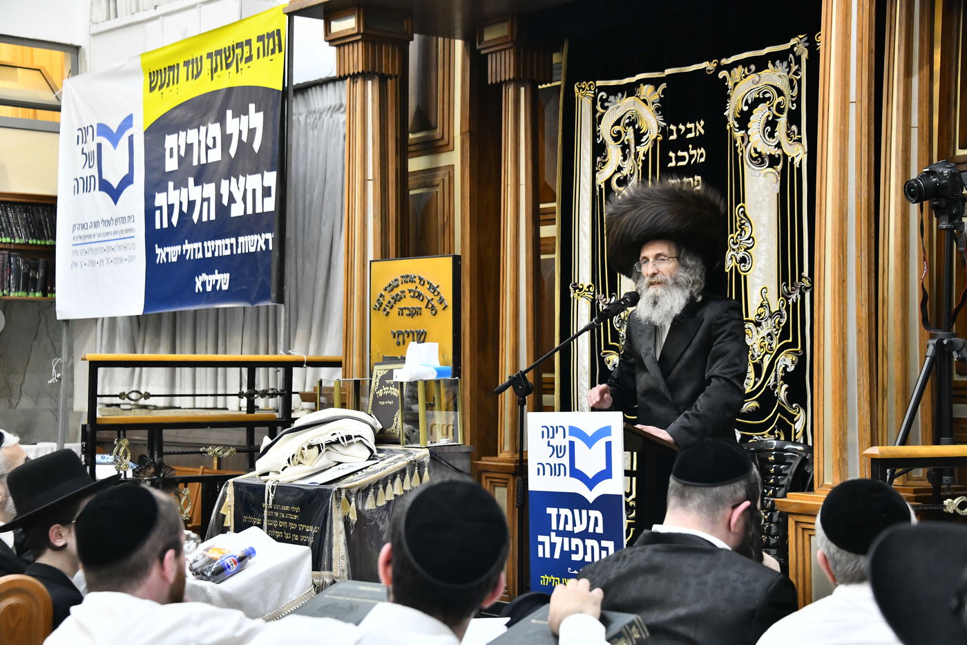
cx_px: 484
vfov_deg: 20.0
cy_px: 322
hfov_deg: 29.7
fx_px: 1826
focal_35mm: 68
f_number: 5.6
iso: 2500
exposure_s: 1/200
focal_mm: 68
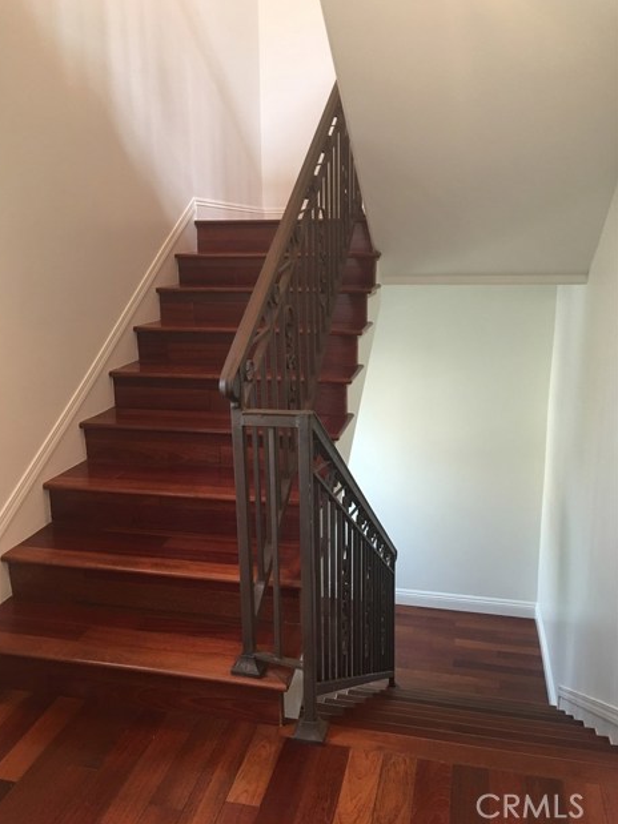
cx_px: 300
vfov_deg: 60.0
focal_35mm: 30
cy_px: 399
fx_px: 714
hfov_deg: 46.8
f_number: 2.2
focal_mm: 4.15
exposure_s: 1/15
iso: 50
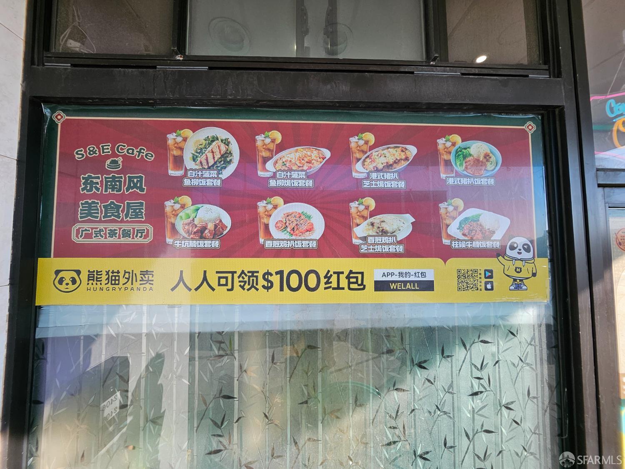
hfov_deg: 106.2
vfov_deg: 89.9
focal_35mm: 13
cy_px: 234
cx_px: 312
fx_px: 235
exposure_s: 1/338
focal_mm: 1.7
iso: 32
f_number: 2.2
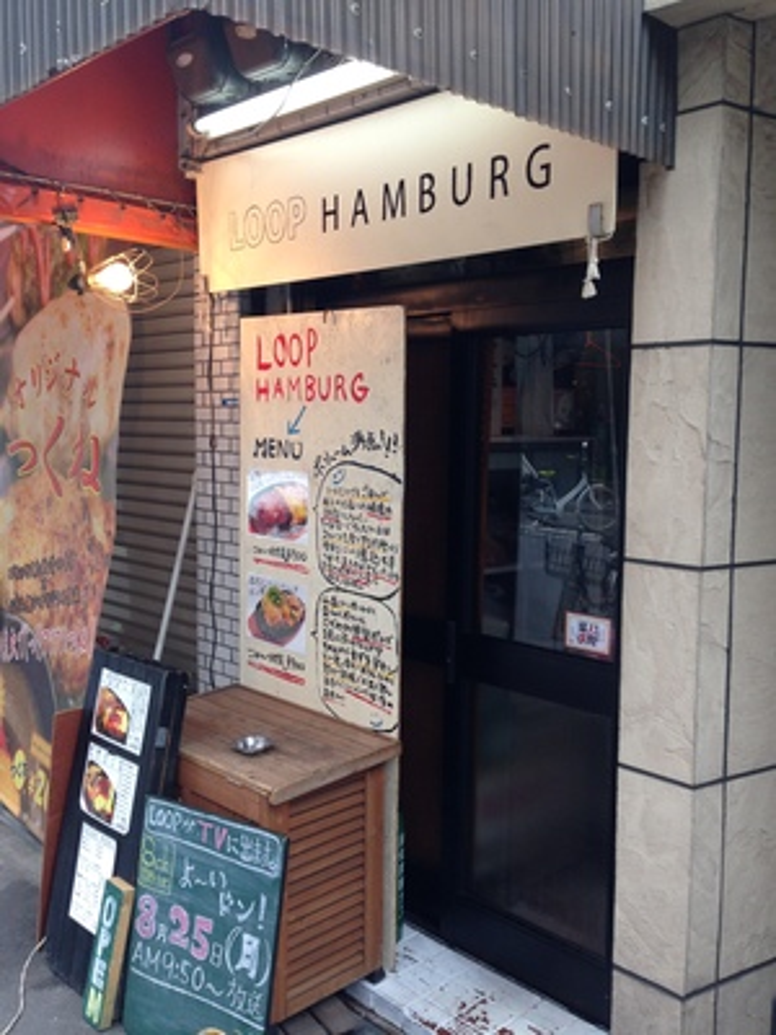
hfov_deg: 42.9
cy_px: 518
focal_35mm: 33
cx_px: 388
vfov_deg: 55.4
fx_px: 986
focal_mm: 4.12
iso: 50
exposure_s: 1/60
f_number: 2.4
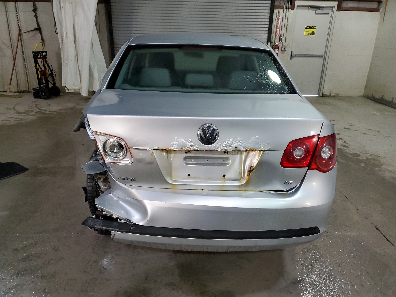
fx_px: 297
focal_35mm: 26
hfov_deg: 67.3
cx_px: 198
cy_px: 148
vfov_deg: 53.1
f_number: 1.5
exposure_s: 1/60.2
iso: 227
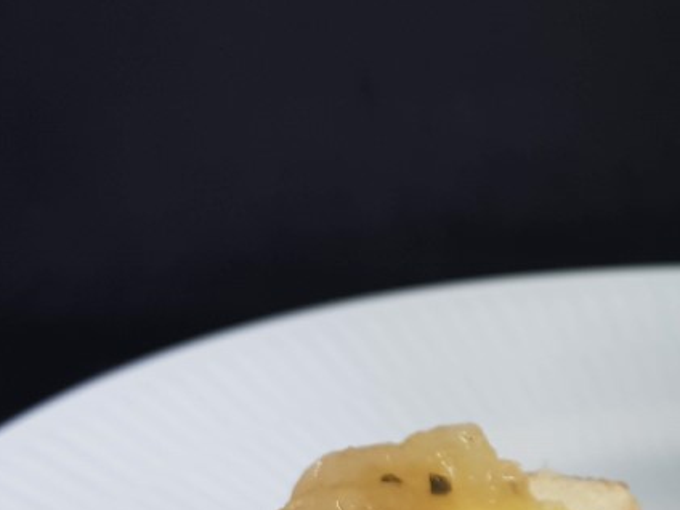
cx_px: 605
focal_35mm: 49
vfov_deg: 28.5
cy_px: 462
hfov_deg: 36.6
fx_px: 963
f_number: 1.7
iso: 64
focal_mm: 4.2
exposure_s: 1/50
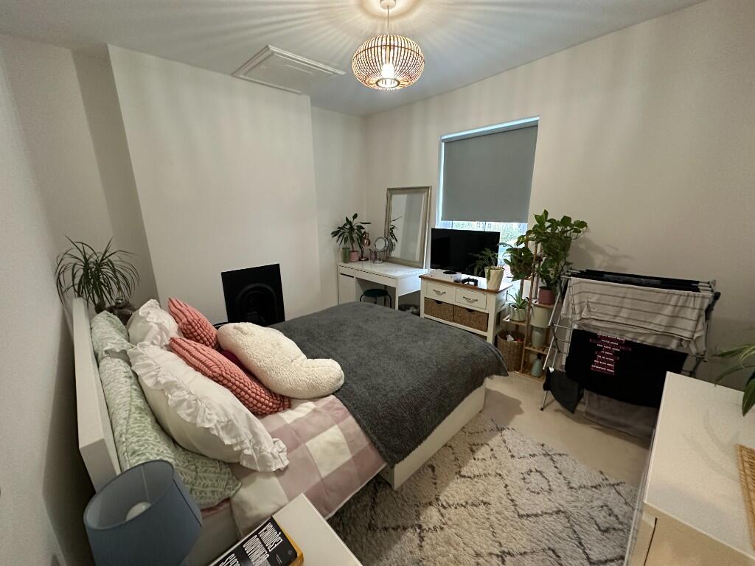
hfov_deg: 102.1
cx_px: 378
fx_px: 305
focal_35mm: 14
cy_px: 283
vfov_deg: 85.7
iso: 640
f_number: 2.2
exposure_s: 1/50
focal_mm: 2.22
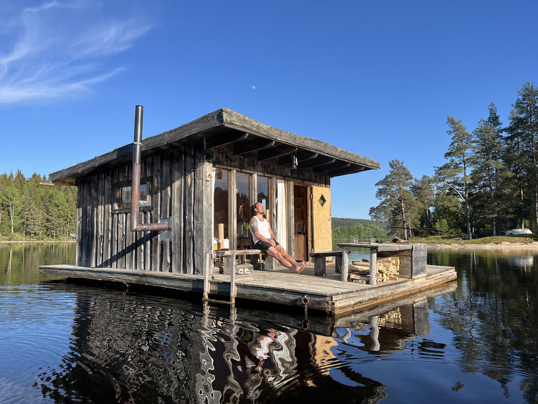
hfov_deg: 67.3
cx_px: 269
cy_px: 202
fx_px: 404
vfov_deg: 53.1
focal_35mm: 26
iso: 50
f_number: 1.6
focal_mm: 5.1
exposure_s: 1/2062
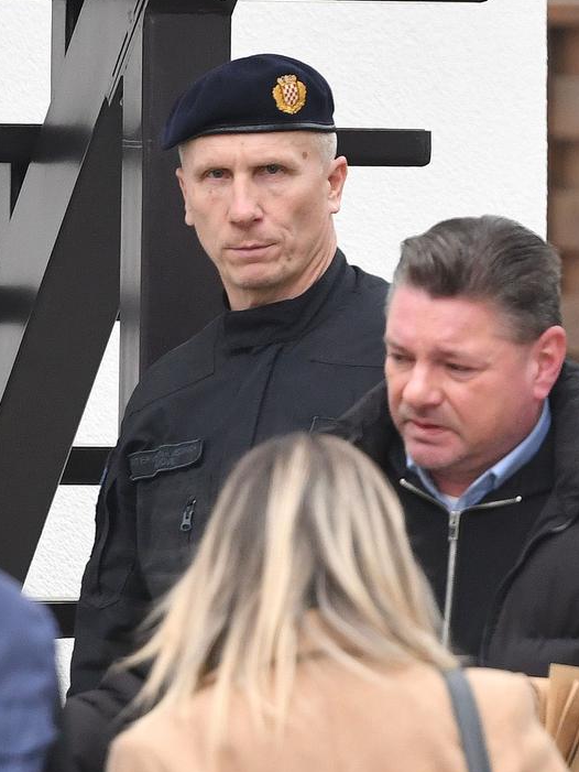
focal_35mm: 439
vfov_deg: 4.5
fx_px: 9788
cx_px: 398
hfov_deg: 3.4
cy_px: 581
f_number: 5
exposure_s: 1/1000
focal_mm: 200
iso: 800
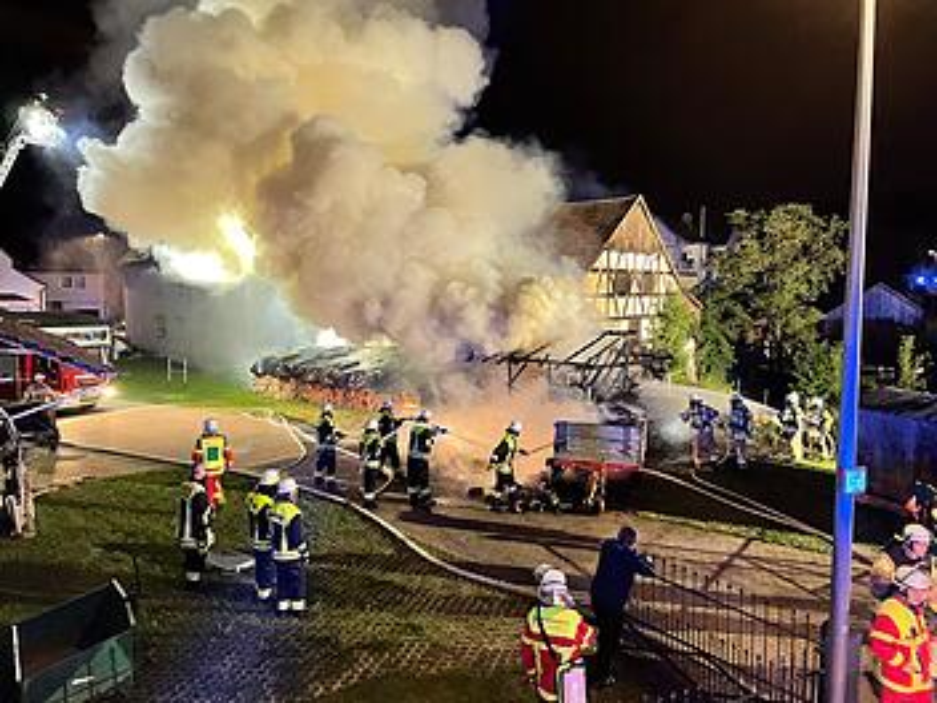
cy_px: 352
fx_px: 704
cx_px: 468
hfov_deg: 67.3
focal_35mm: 26
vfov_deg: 53.1
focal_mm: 4.2
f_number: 1.6
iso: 1000
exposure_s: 1/17
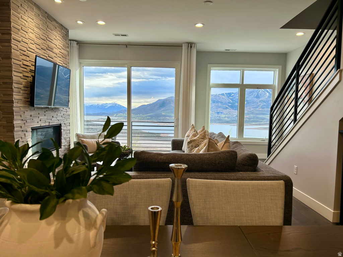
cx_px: 172
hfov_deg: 67.3
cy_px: 128
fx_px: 258
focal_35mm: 26
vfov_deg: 53.1
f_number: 1.5
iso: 40
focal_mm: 5.7
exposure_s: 1/208
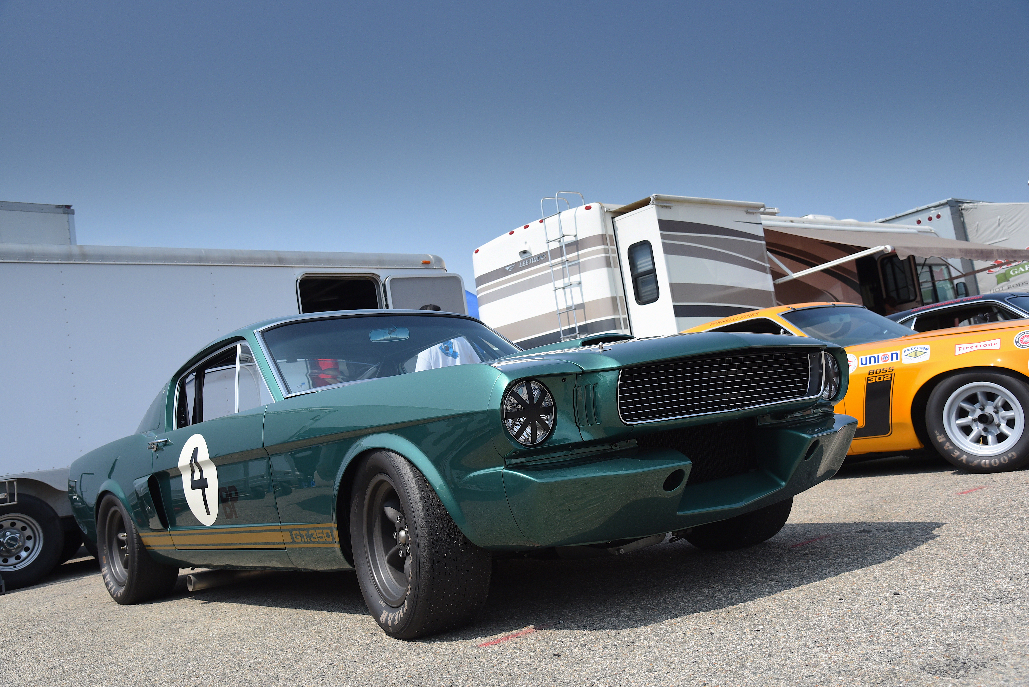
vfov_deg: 38.9
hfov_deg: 55.8
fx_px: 972
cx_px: 514
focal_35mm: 34
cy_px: 344
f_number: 7.1
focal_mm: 34
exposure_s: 1/640
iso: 250
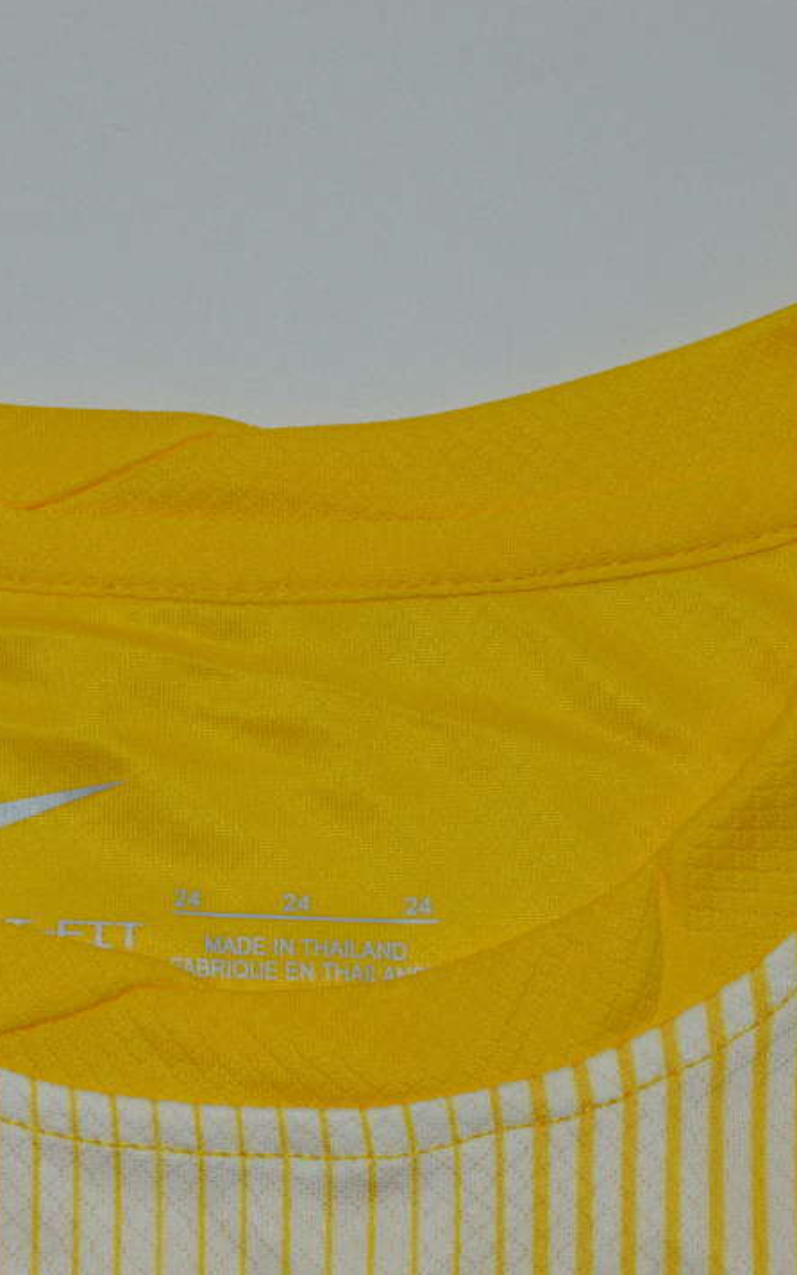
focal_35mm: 111
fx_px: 3855
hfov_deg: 11.8
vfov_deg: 18.8
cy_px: 637
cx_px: 238
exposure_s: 1/200
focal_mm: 48
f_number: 16
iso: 400
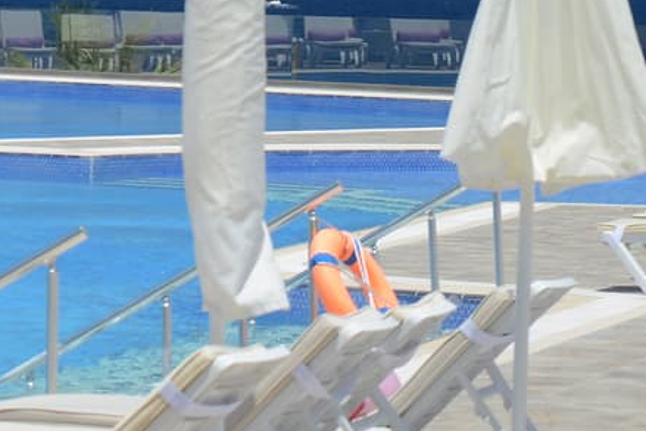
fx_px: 5726
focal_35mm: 319
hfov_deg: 6.2
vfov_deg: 4.3
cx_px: -745
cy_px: -64
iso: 100
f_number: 8
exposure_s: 1/250
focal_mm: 70
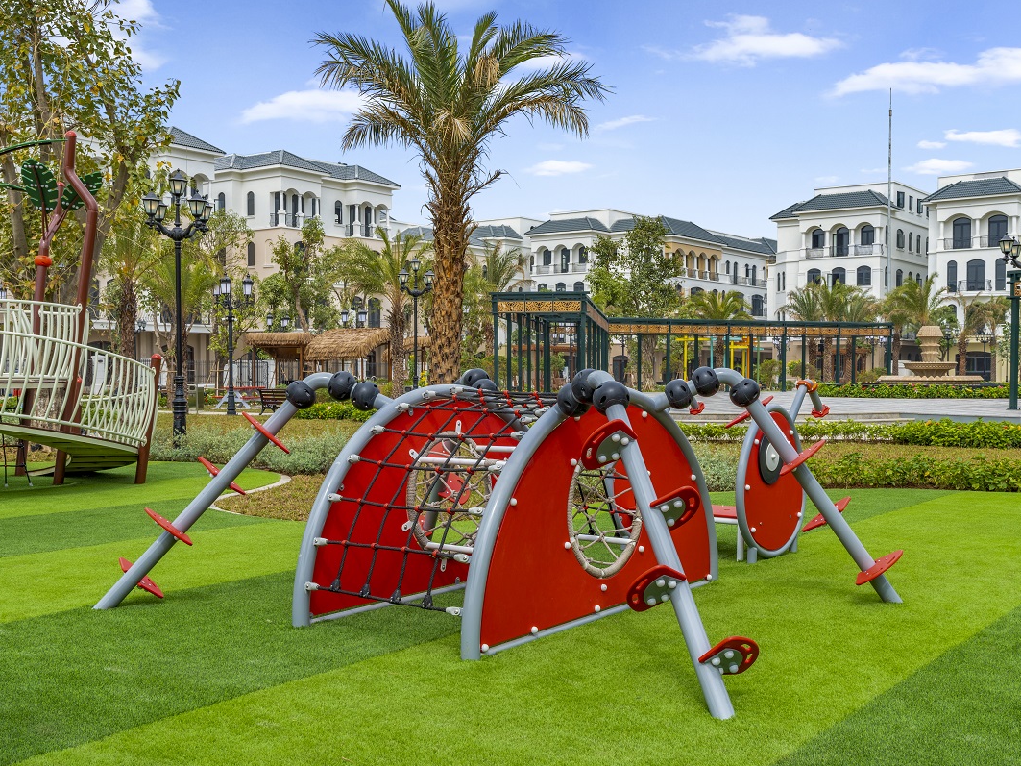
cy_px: 383
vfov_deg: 37.7
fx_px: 1121
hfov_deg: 49.0
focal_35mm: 38
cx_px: 534
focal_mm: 35
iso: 200
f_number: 11
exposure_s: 1/125
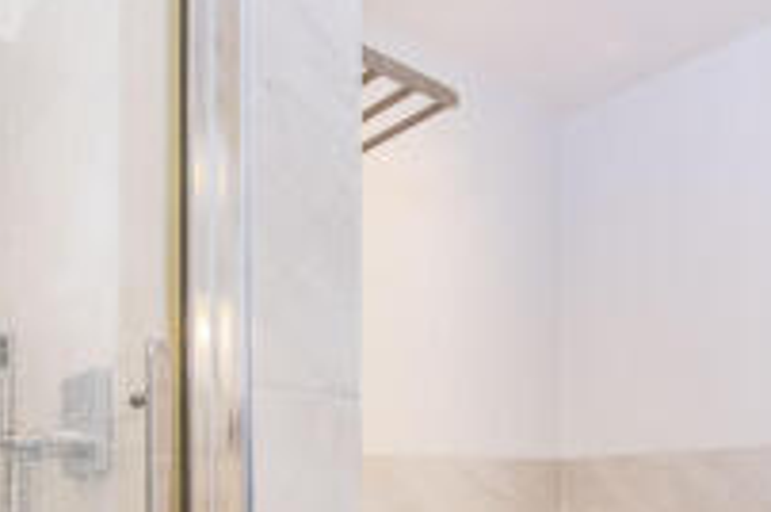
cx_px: 416
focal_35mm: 33
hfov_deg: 57.2
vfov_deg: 35.6
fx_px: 706
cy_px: 525
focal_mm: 14
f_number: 6.3
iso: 320
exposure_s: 1/20
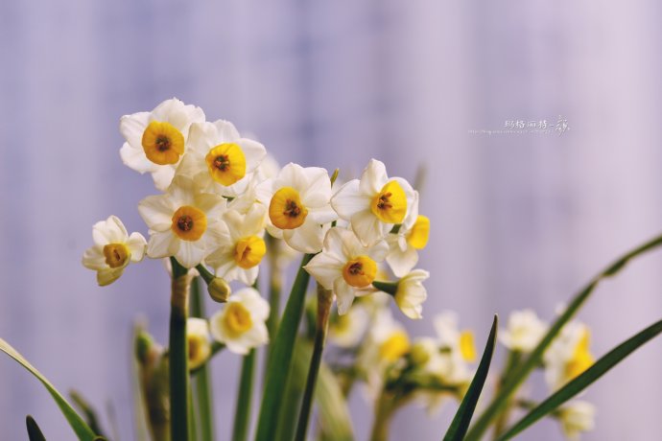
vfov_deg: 13.0
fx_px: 1931
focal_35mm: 105
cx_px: 331
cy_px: 220
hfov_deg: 19.5
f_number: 5
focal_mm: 105
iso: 200
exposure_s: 1/1000
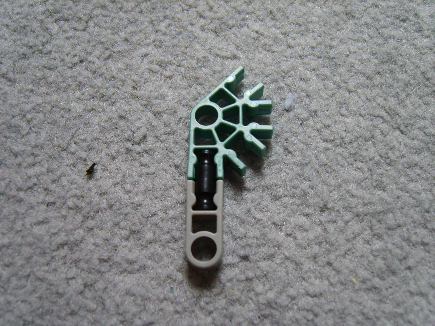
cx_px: 218
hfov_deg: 52.6
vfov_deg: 40.7
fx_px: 440
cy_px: 163
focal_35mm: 35
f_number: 2.8
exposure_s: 1/30
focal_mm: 7.4
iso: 88
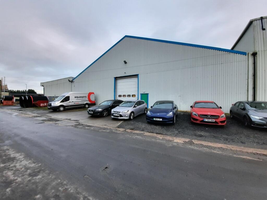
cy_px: 100
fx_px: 100
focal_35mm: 13
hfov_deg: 106.2
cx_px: 134
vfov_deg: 89.9
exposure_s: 1/50
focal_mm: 1.74
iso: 64
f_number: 2.2
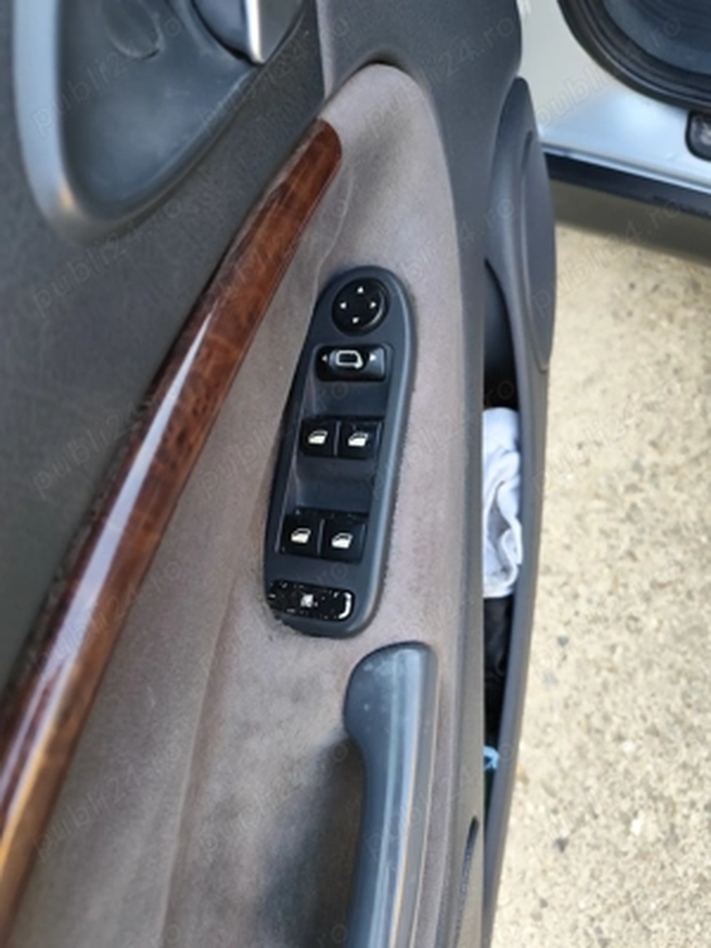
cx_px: 356
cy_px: 474
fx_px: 630
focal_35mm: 23
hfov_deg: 58.9
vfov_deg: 73.9
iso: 320
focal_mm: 6.14
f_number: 1.65
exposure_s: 1/100
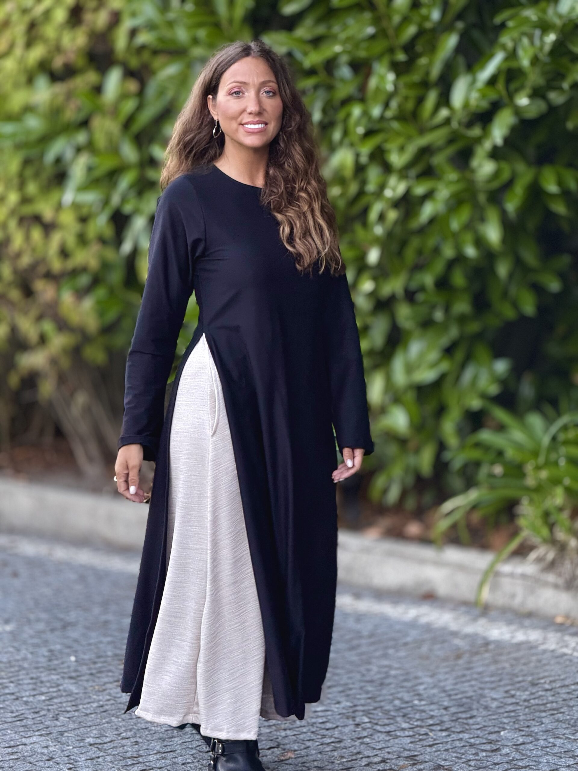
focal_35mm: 120
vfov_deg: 16.4
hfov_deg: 12.3
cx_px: 289
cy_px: 386
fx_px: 2672
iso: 250
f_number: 2.8
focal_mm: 15.66
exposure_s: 1/99
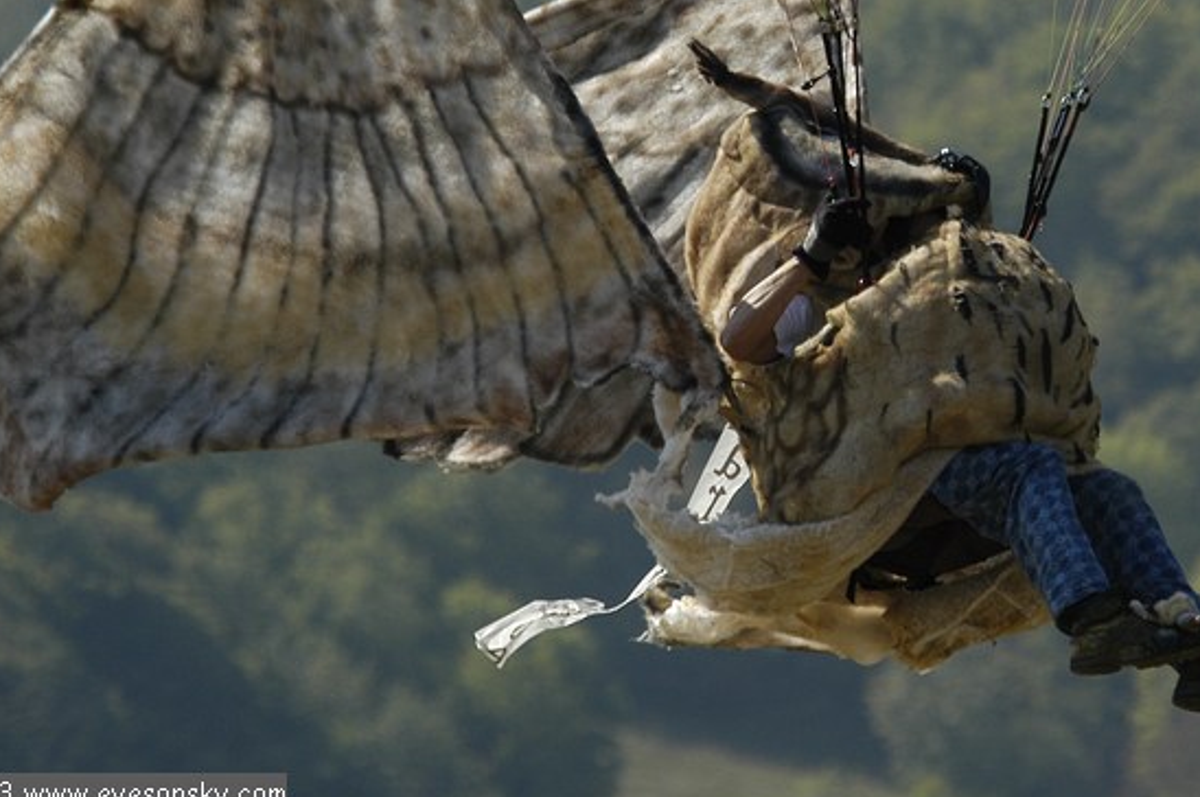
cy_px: 194
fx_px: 20142
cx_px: 876
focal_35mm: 605
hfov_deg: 3.4
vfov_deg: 2.3
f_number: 5.3
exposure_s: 1/1000
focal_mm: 260
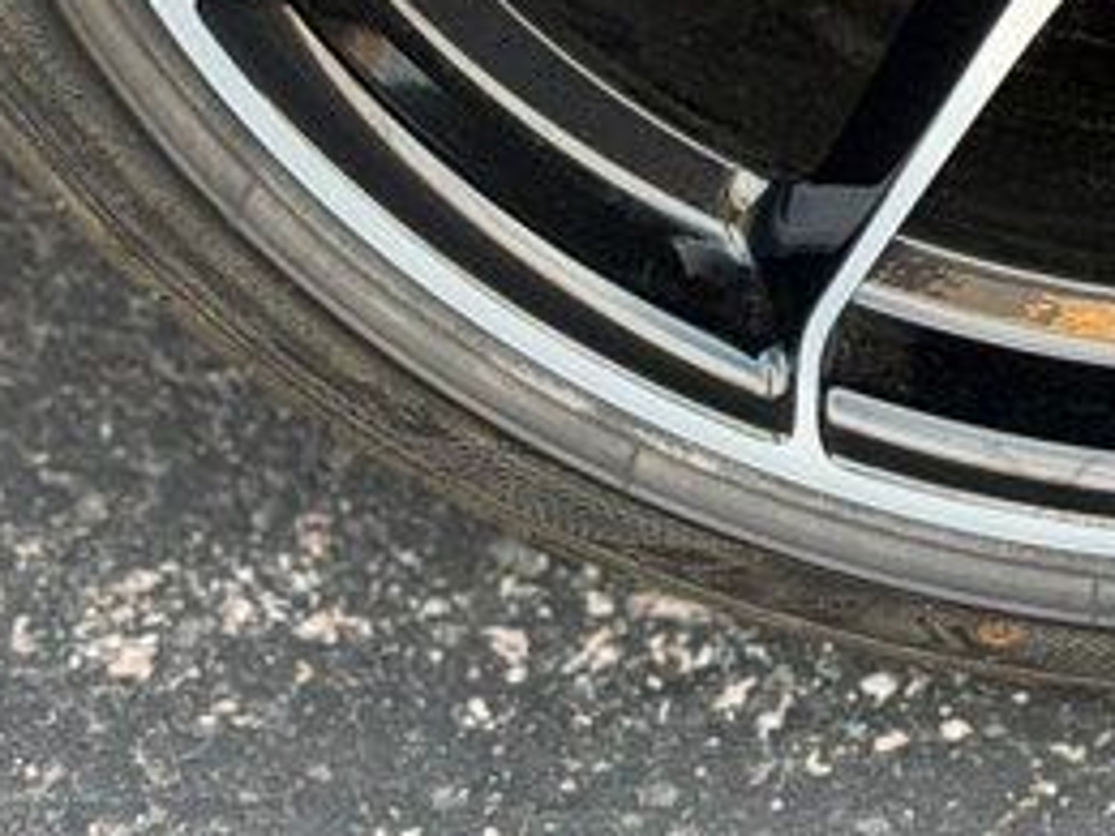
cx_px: 1321
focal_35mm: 189
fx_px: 6088
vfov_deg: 7.6
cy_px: -604
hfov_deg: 10.3
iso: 80
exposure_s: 1/245
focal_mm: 6.76
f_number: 1.78
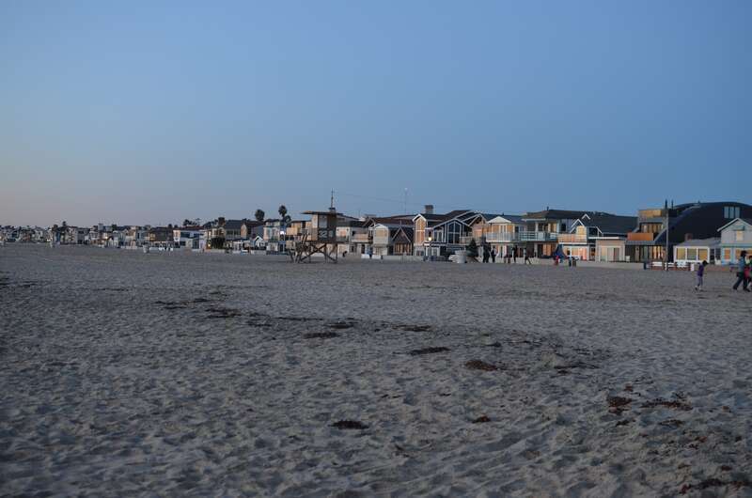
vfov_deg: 25.6
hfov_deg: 37.9
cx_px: 376
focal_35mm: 52
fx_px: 1094
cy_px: 249
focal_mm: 35
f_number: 2.8
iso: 400
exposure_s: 1/30
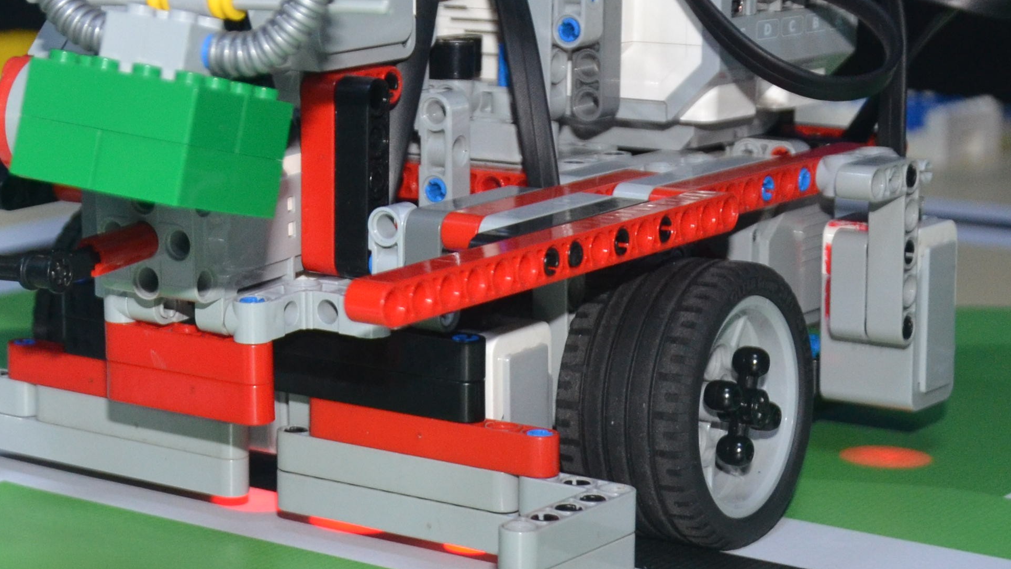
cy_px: 78
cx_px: -28
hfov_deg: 19.9
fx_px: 2788
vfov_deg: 11.6
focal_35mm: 104
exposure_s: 1/60
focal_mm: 26
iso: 800
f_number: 4
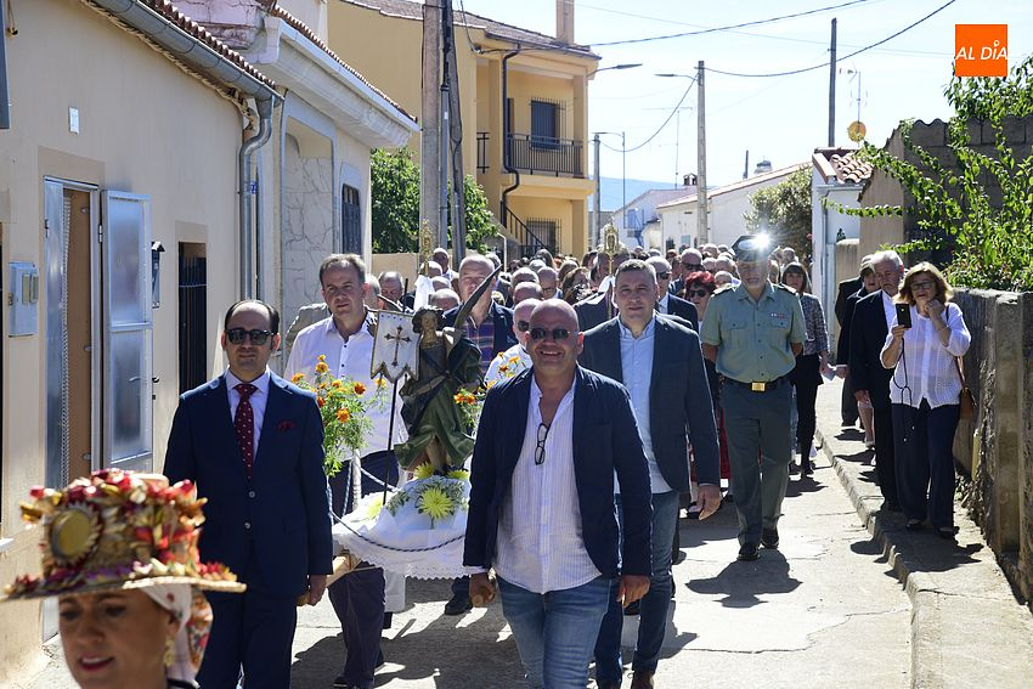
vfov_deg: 16.1
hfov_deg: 23.9
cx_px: 516
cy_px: 344
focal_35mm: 85
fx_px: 2439
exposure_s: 1/125
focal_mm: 85
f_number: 11
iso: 200
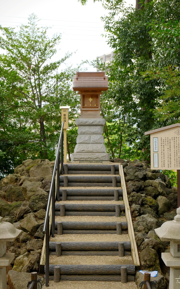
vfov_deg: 37.5
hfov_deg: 24.0
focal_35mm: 54
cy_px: 130
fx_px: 424
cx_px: 97
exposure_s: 1/350
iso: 800
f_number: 5
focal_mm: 32
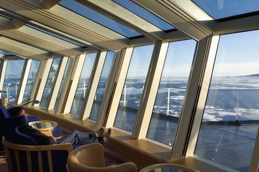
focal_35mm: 26
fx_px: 187
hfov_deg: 69.4
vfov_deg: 49.4
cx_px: 125
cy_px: 92
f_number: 20
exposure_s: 1/125
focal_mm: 24
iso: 400
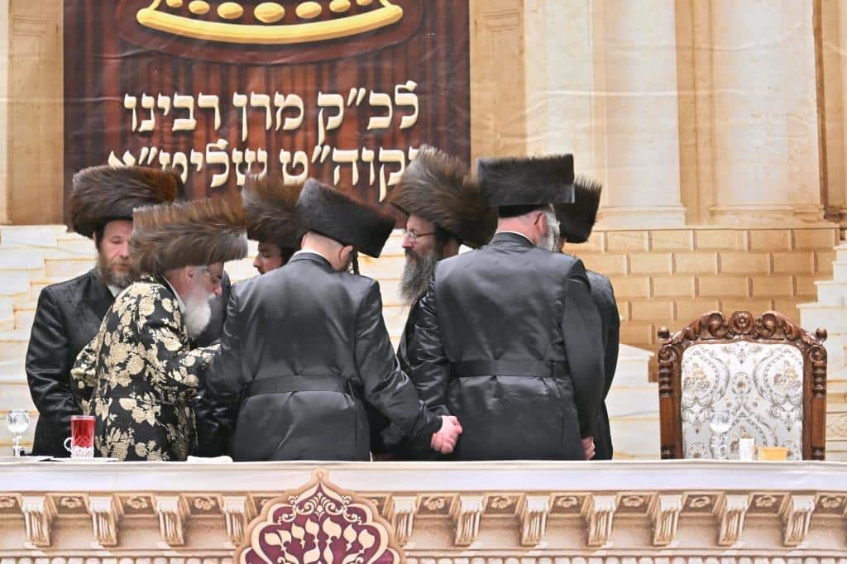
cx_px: 424
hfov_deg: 11.4
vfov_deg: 7.6
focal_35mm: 180
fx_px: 4233
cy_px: 282
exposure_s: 1/250
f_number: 2.8
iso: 400
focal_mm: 120
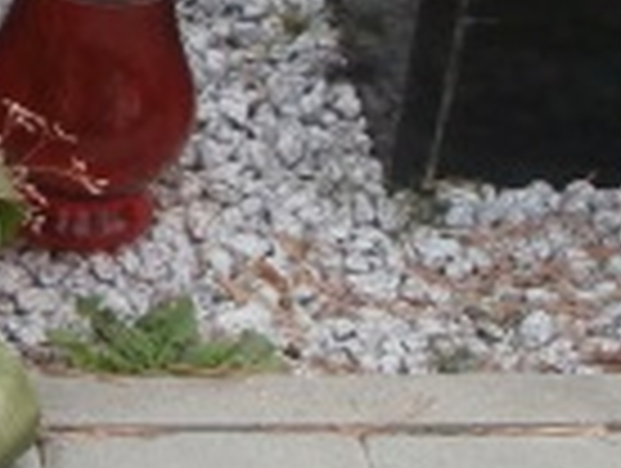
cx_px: -468
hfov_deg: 10.6
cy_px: -344
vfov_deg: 8.2
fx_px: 3163
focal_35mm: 176
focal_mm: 6.67
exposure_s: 1/100
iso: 100
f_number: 3.9
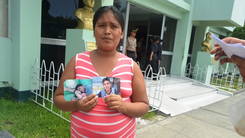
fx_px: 188
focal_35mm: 29
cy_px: 81
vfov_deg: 40.1
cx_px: 122
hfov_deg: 66.1
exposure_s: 1/200
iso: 100
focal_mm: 18
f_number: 7.1
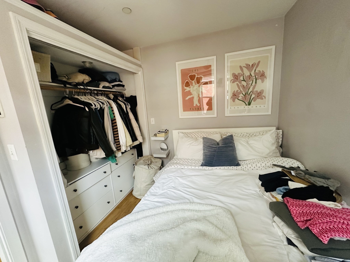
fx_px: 142
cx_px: 175
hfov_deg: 102.1
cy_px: 131
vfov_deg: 85.7
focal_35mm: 14
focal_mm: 2.22
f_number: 2.2
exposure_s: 1/60
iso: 320
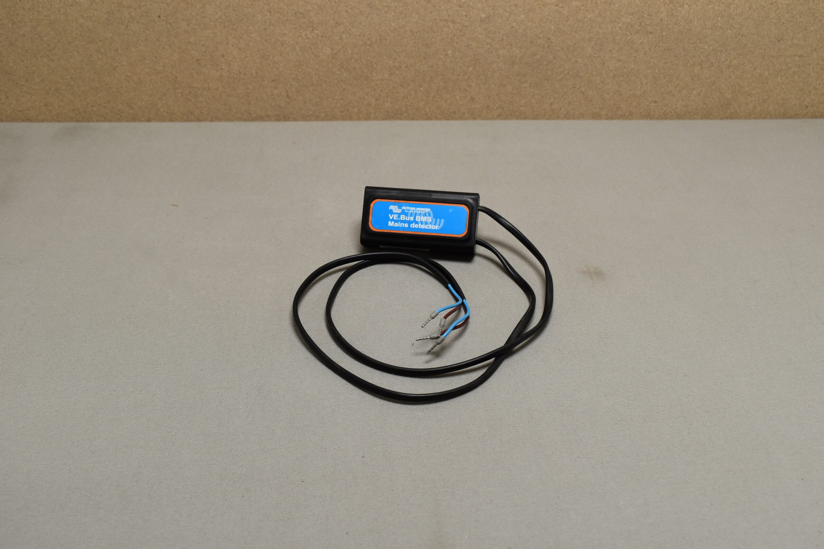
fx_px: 824
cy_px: 274
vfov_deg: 36.9
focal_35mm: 36
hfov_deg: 53.1
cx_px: 412
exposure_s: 1/60
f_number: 8
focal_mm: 24
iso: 400
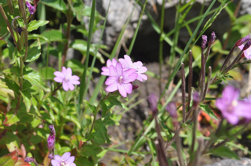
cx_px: 126
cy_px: 83
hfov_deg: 18.2
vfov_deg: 12.1
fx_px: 783
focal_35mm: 112
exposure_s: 1/125
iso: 200
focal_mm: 75
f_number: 13
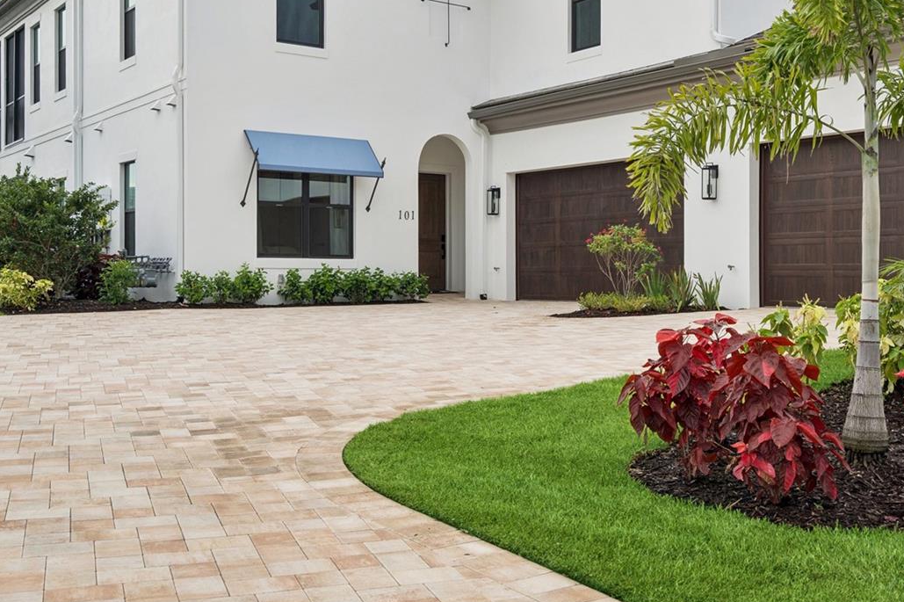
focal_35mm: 42
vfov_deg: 31.9
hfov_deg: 45.8
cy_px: 293
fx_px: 1054
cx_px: 589
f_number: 8
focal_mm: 27
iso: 200
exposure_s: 1/200
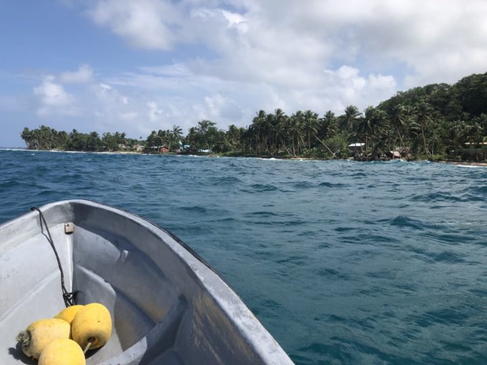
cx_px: 244
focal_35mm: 28
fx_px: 394
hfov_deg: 63.4
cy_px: 182
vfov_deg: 49.7
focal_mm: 3.99
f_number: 1.8
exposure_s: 1/2525
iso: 20
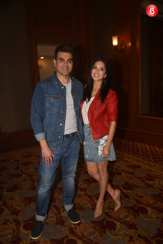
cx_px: 82
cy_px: 122
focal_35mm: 30
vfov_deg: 61.9
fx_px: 204
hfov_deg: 43.6
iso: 800
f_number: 5.6
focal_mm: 30
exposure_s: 1/160
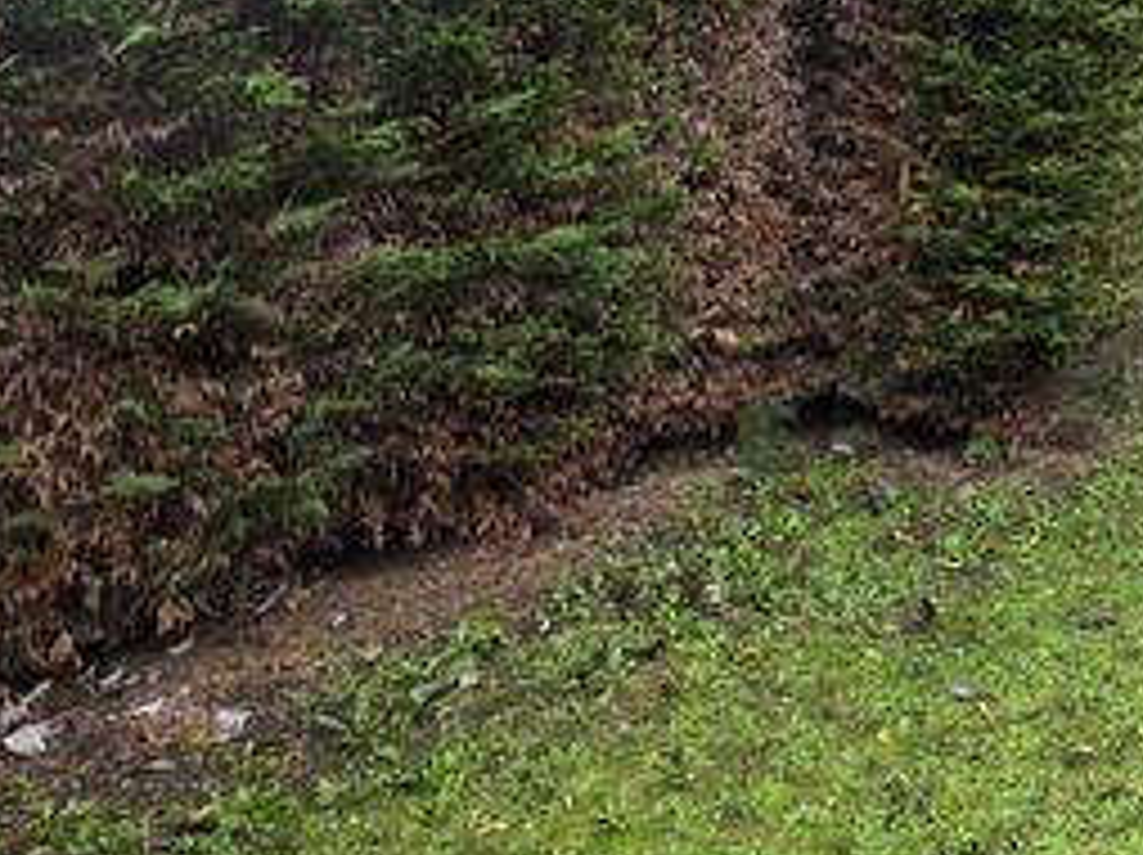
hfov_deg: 42.1
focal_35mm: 41
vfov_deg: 32.6
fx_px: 1353
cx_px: 1026
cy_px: 27
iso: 320
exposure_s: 1/200
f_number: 1.9
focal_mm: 2.2
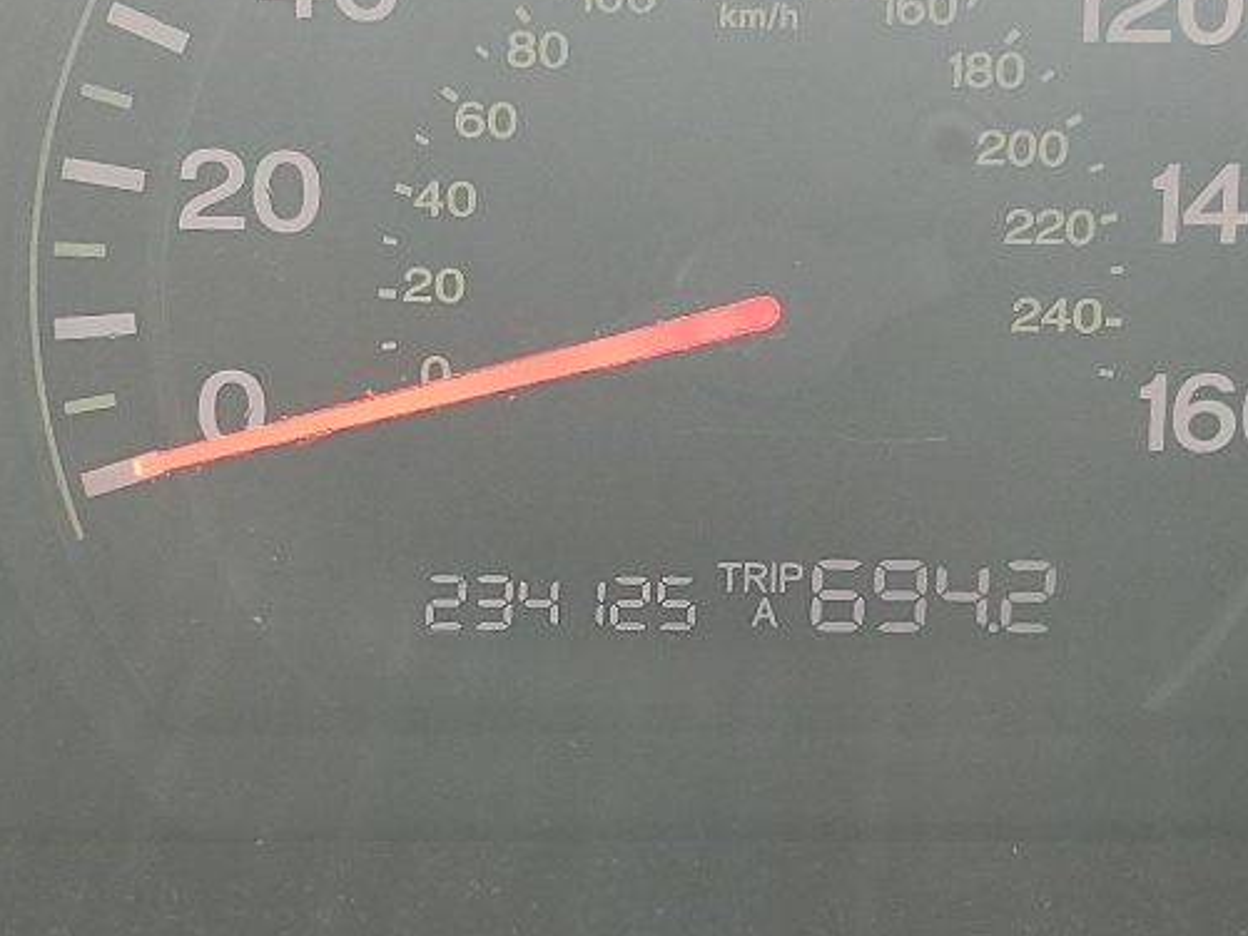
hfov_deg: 23.5
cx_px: 732
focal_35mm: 83
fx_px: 2993
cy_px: 461
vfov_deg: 17.8
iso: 65
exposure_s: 1/120
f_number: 1.5
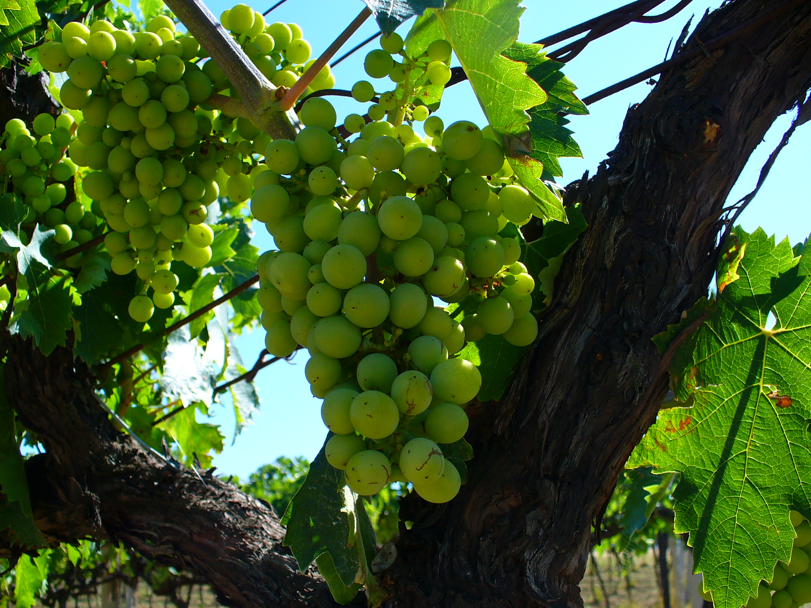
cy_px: 304
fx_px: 867
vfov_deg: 38.7
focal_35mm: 37
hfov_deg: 50.1
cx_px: 406
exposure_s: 1/160
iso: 80
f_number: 5.6
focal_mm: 6.1
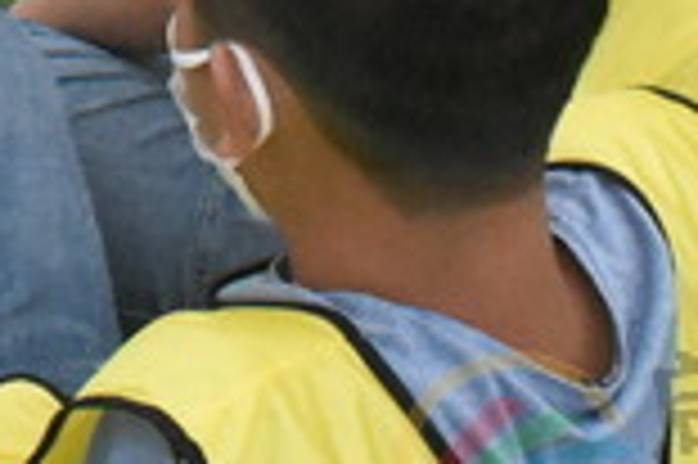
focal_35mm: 194
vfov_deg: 6.7
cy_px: -626
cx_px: -653
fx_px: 3757
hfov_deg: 9.9
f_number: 11
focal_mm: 20
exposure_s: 1/500
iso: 6400
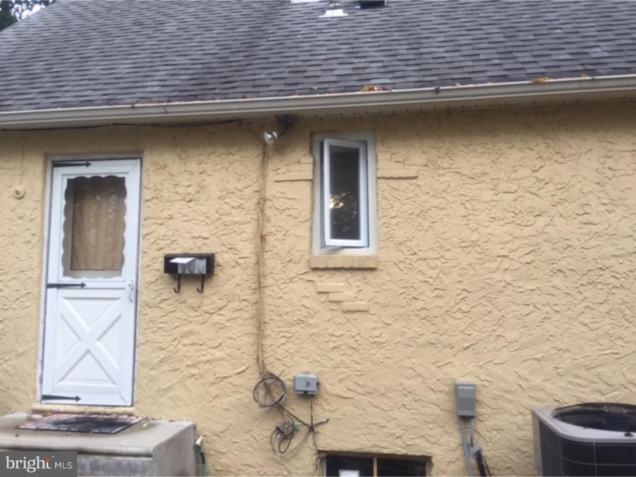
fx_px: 533
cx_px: 318
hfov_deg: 61.7
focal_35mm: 29
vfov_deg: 48.2
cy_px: 238
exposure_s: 1/120
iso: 32
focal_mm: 4.15
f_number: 2.2
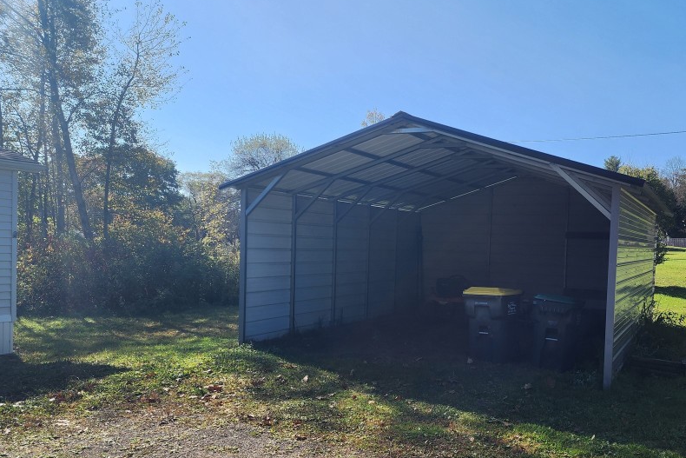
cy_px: 279
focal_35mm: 31
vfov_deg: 42.1
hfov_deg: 59.4
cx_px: 436
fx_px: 591
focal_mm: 6.4
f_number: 1.8
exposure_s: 1/788
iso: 12
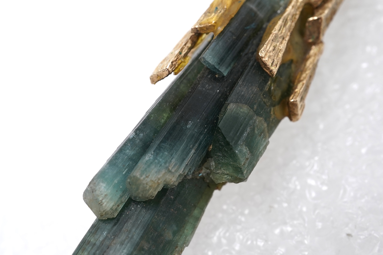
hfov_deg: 43.6
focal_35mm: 45
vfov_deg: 29.9
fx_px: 479
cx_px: 192
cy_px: 128
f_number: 16
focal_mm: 30
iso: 400
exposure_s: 1/125
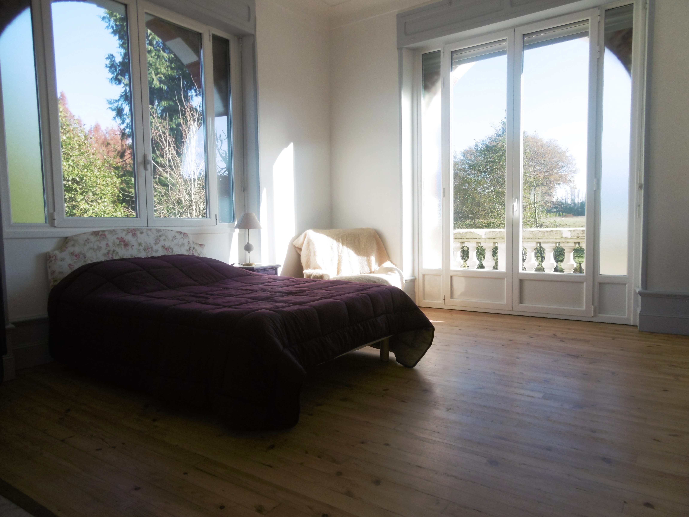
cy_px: 258
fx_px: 478
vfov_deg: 56.8
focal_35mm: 24
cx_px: 344
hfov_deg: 71.6
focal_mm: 4.3
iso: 100
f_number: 3.1
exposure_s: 1/200
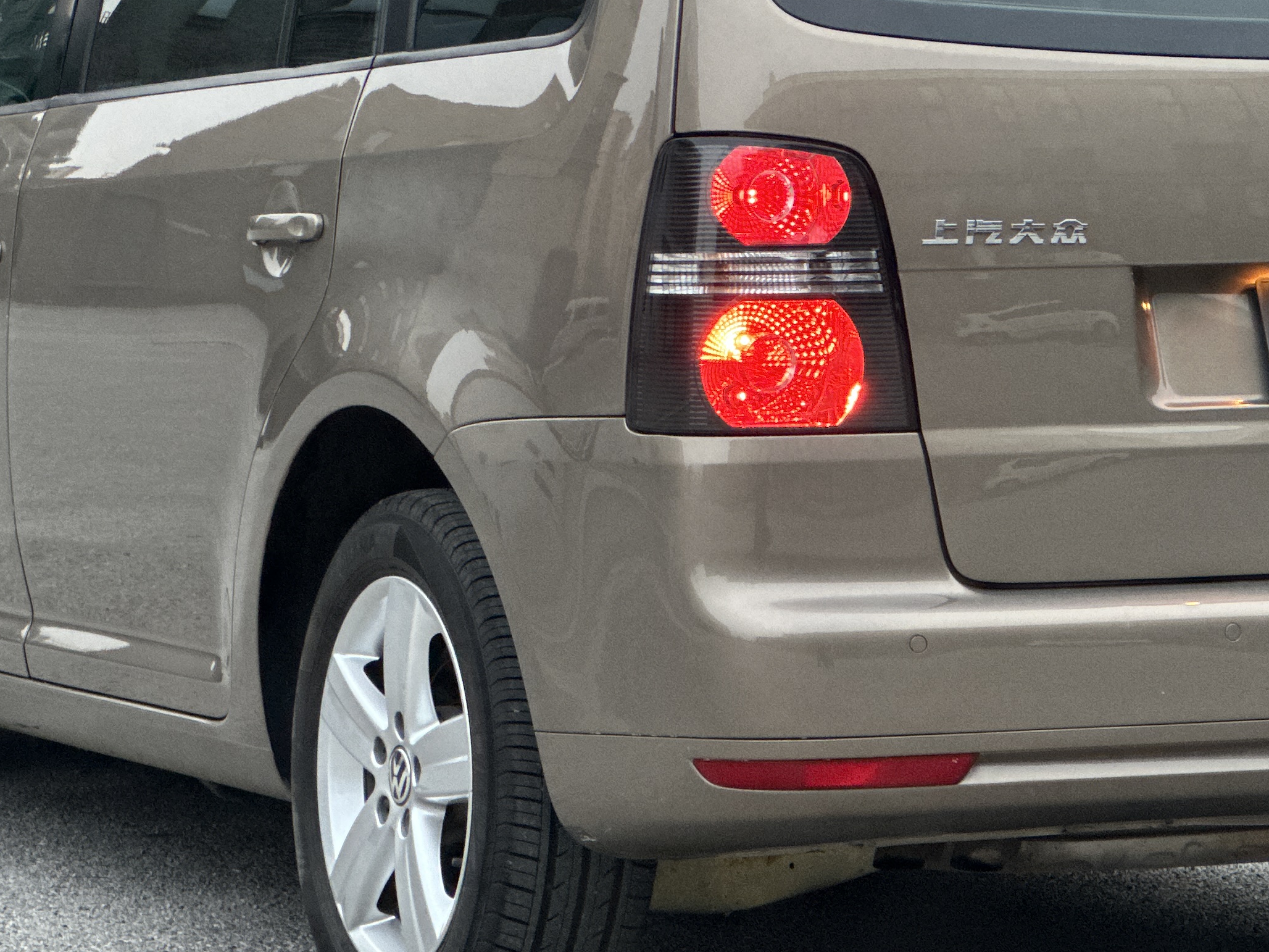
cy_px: 209
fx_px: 5536
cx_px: 764
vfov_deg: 9.8
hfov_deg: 13.1
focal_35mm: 151
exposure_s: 1/38
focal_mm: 9
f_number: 2.8
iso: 400
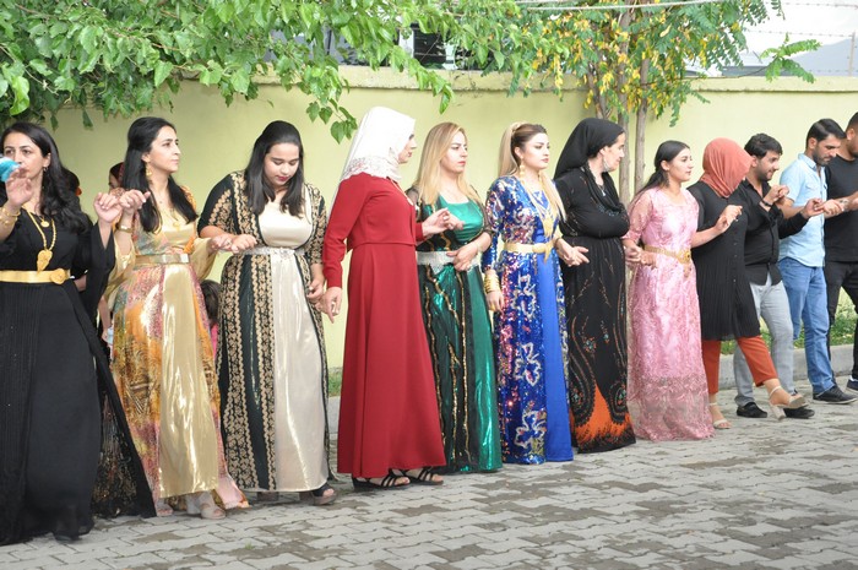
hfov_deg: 29.9
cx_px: 429
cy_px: 285
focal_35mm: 68
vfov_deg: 20.1
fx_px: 1607
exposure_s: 1/200
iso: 1250
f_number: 8
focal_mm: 45
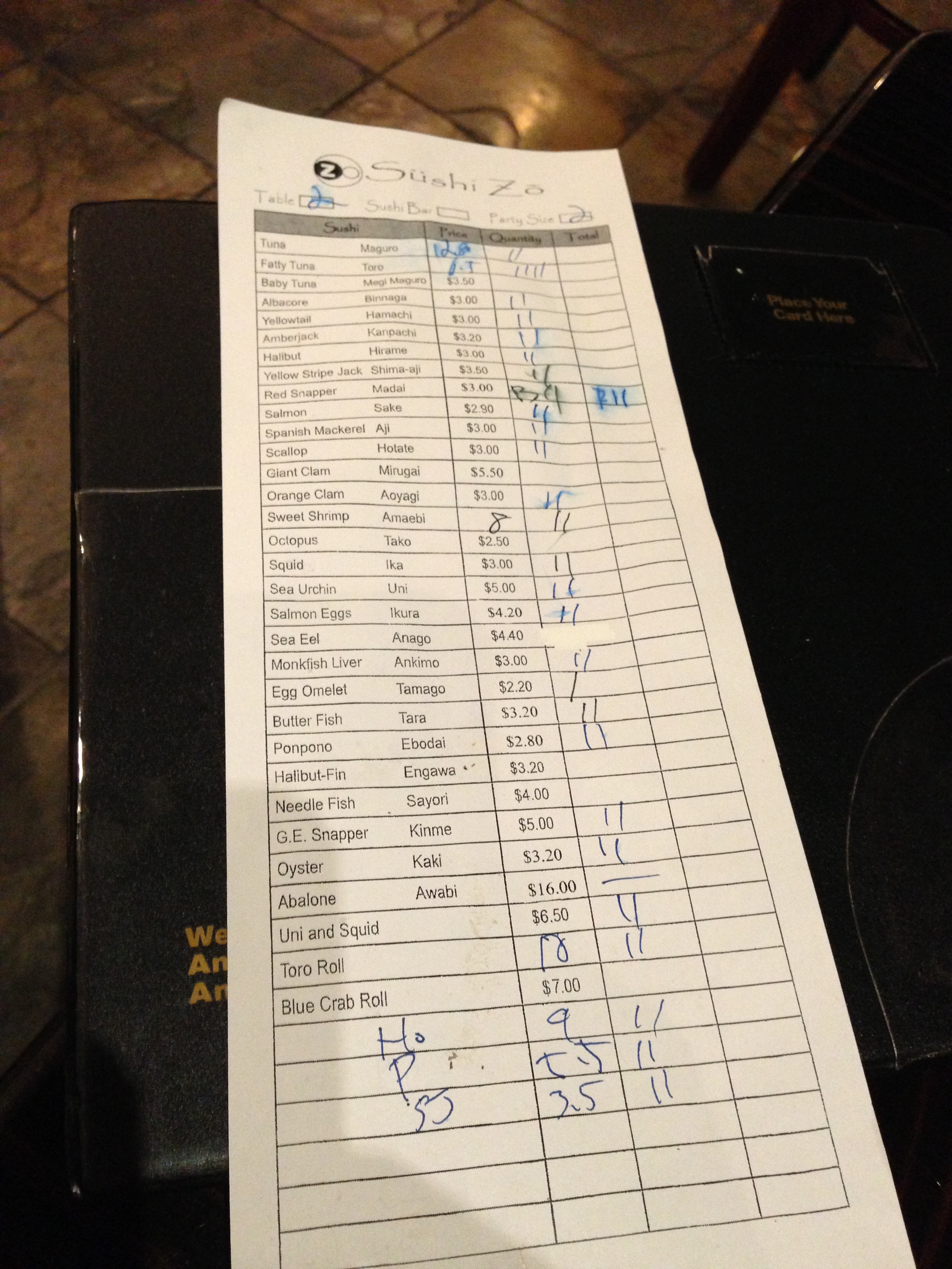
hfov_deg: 42.9
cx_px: 476
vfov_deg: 55.4
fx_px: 1210
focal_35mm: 33
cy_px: 634
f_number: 2.4
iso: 400
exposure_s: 1/20
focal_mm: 4.13
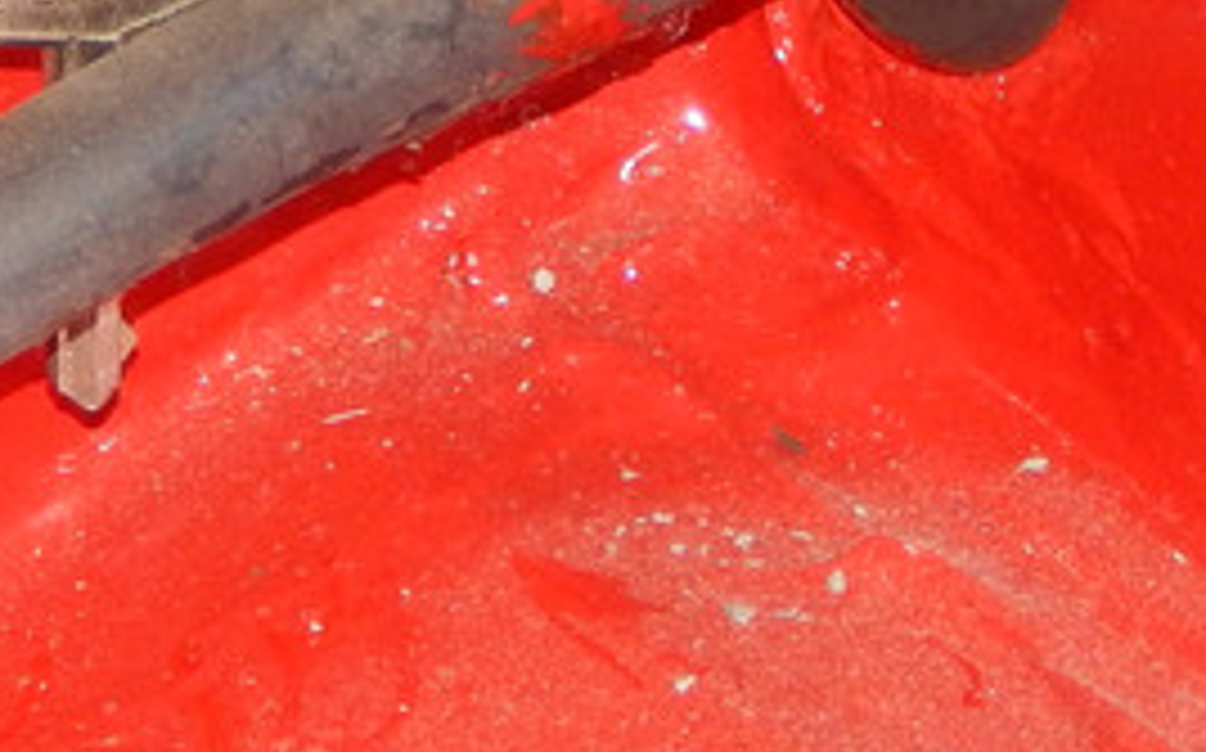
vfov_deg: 2.3
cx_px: 605
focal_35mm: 558
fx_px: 18325
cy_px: -144
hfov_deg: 3.8
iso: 200
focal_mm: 23.4
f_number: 4.8
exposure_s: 1/30
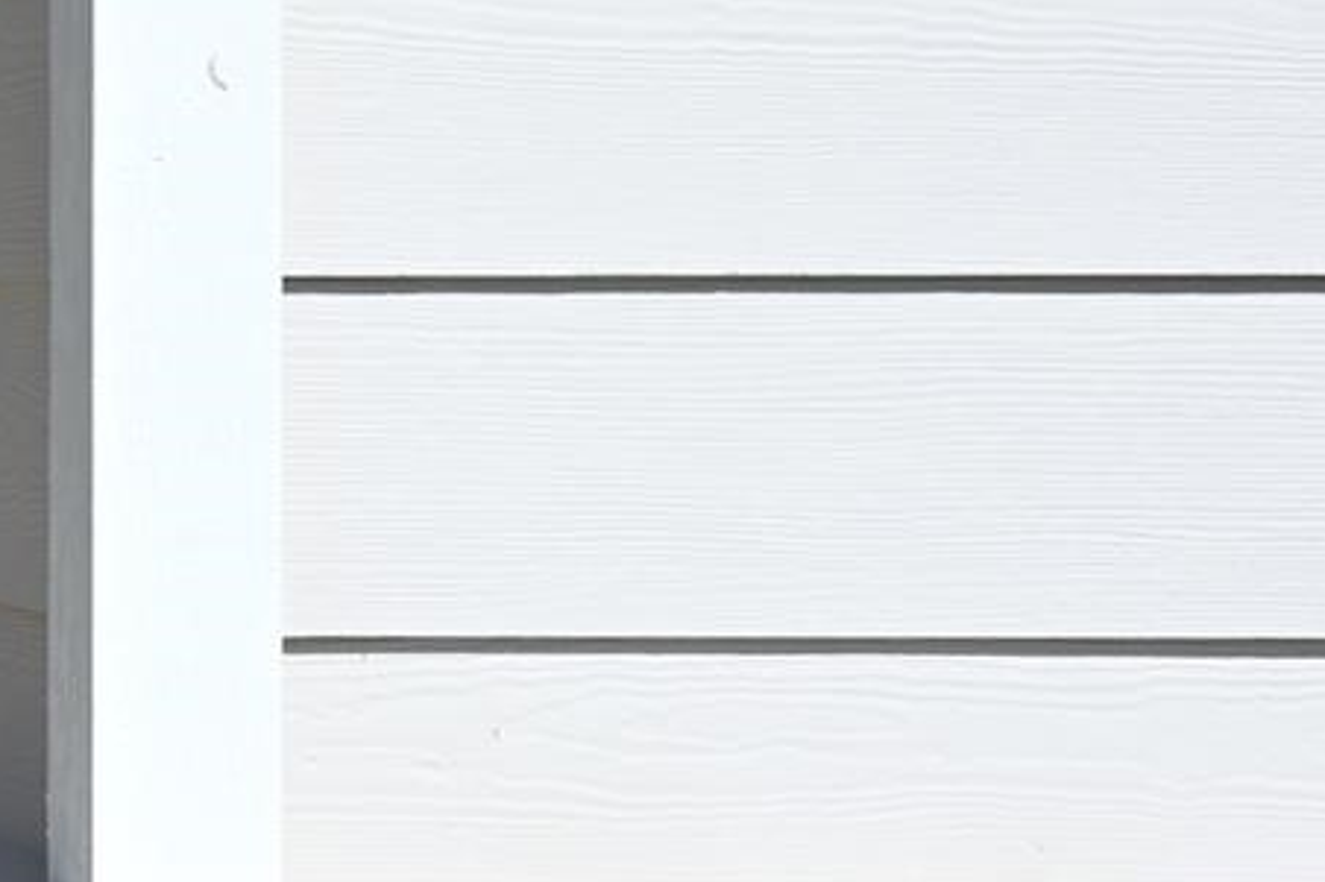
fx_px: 5997
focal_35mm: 163
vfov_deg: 8.4
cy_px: 98
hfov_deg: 11.0
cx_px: -1630
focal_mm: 36
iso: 160
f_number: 11
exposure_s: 1/250
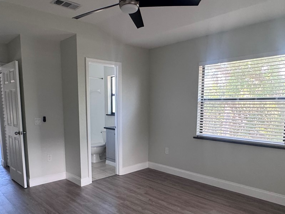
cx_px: 131
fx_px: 231
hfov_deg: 63.4
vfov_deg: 49.0
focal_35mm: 28
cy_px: 140
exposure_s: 1/99
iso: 320
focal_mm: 2.22
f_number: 2.2
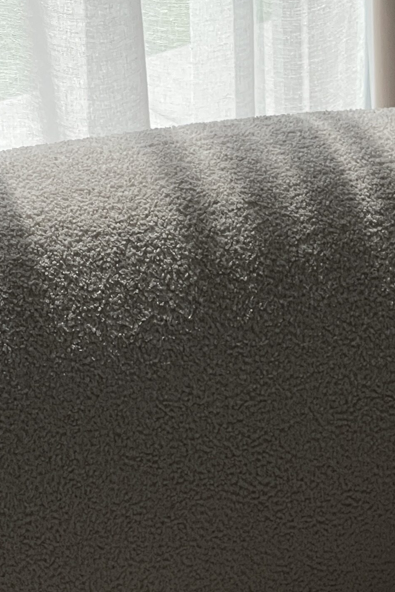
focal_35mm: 189
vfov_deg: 10.7
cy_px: 675
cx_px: 400
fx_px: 3110
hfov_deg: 7.2
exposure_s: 1/328
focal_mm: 7.5
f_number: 2.2
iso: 32
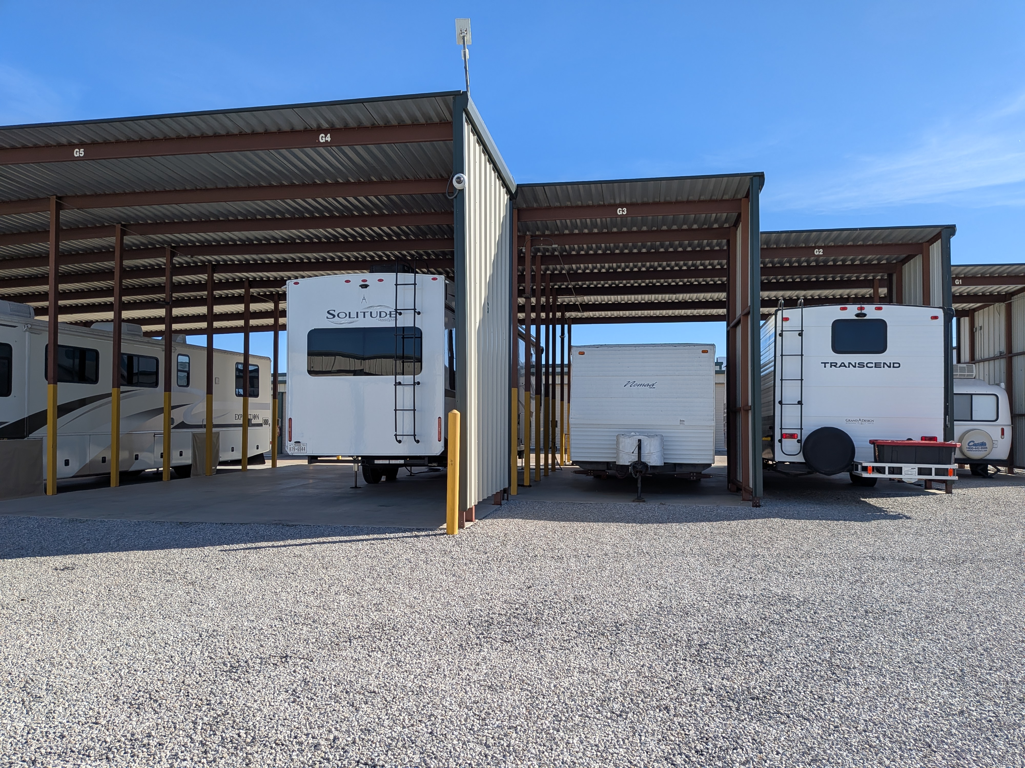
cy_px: 384
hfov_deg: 71.6
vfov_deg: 56.8
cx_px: 512
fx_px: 711
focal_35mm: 24
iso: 29
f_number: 1.7
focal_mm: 4.53
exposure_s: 1/1479
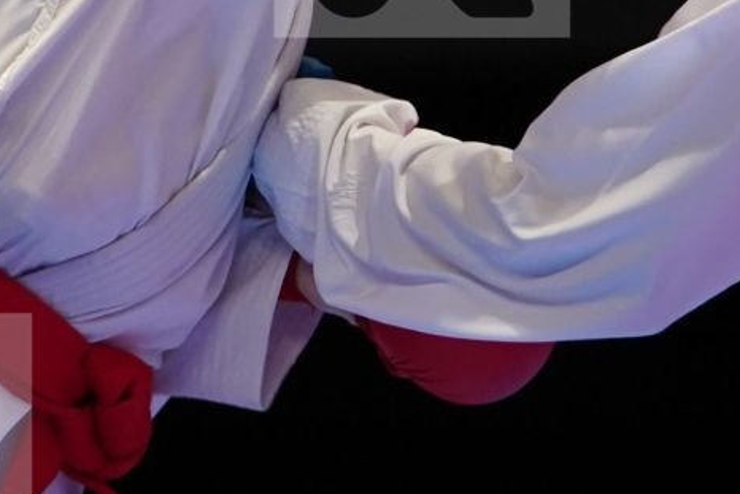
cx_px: -116
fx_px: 19533
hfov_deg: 2.2
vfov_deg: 1.4
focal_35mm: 950
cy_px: -106
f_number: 2.8
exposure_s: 1/1000
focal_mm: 164
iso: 1600
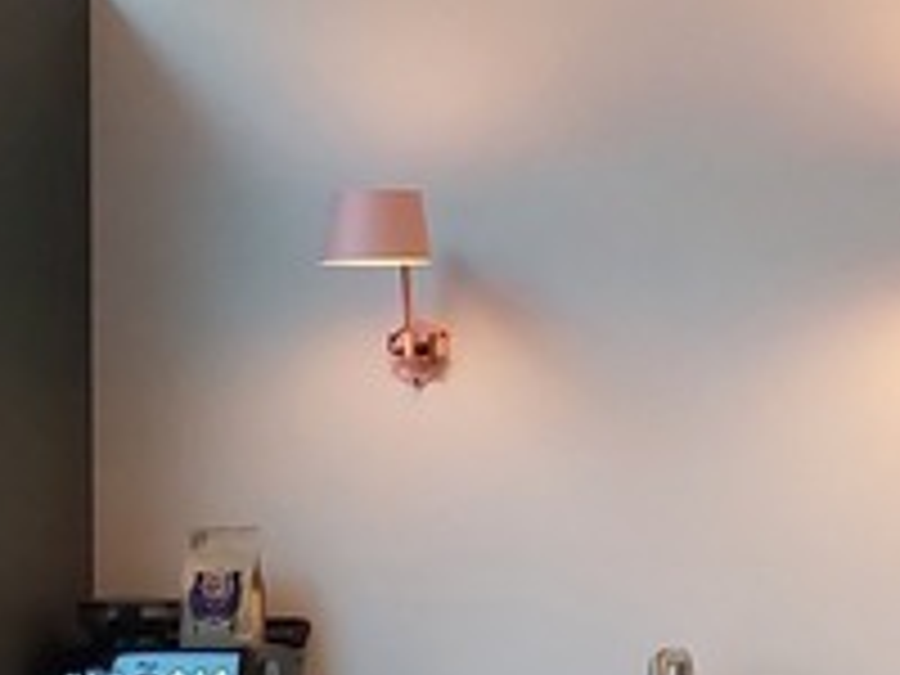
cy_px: 1143
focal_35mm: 128
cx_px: -36
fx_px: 3328
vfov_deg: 11.0
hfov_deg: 15.1
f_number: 1.8
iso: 320
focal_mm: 5.23
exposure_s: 1/120
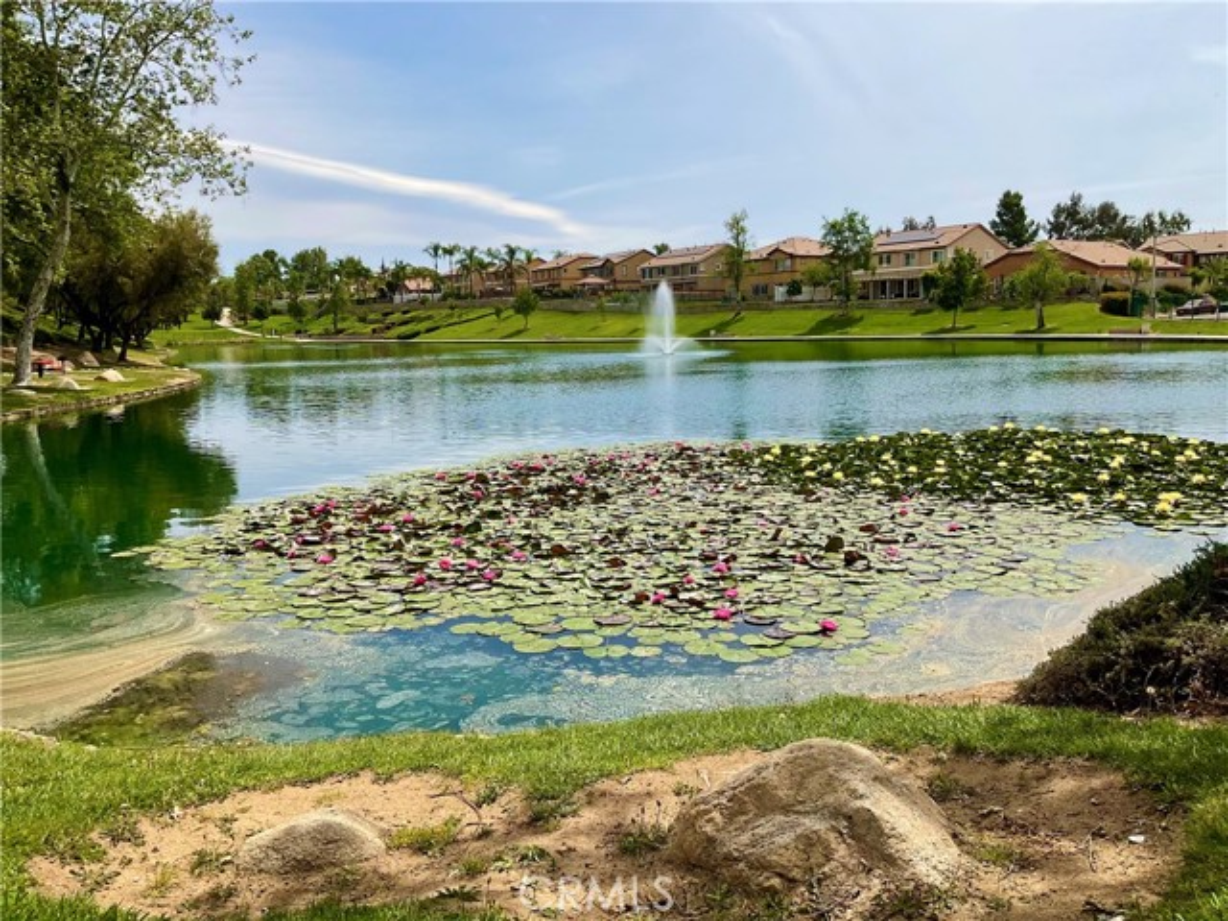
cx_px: 614
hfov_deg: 61.7
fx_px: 1029
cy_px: 460
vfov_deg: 48.2
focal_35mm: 29
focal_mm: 3
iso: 16
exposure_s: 1/3125
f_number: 1.8
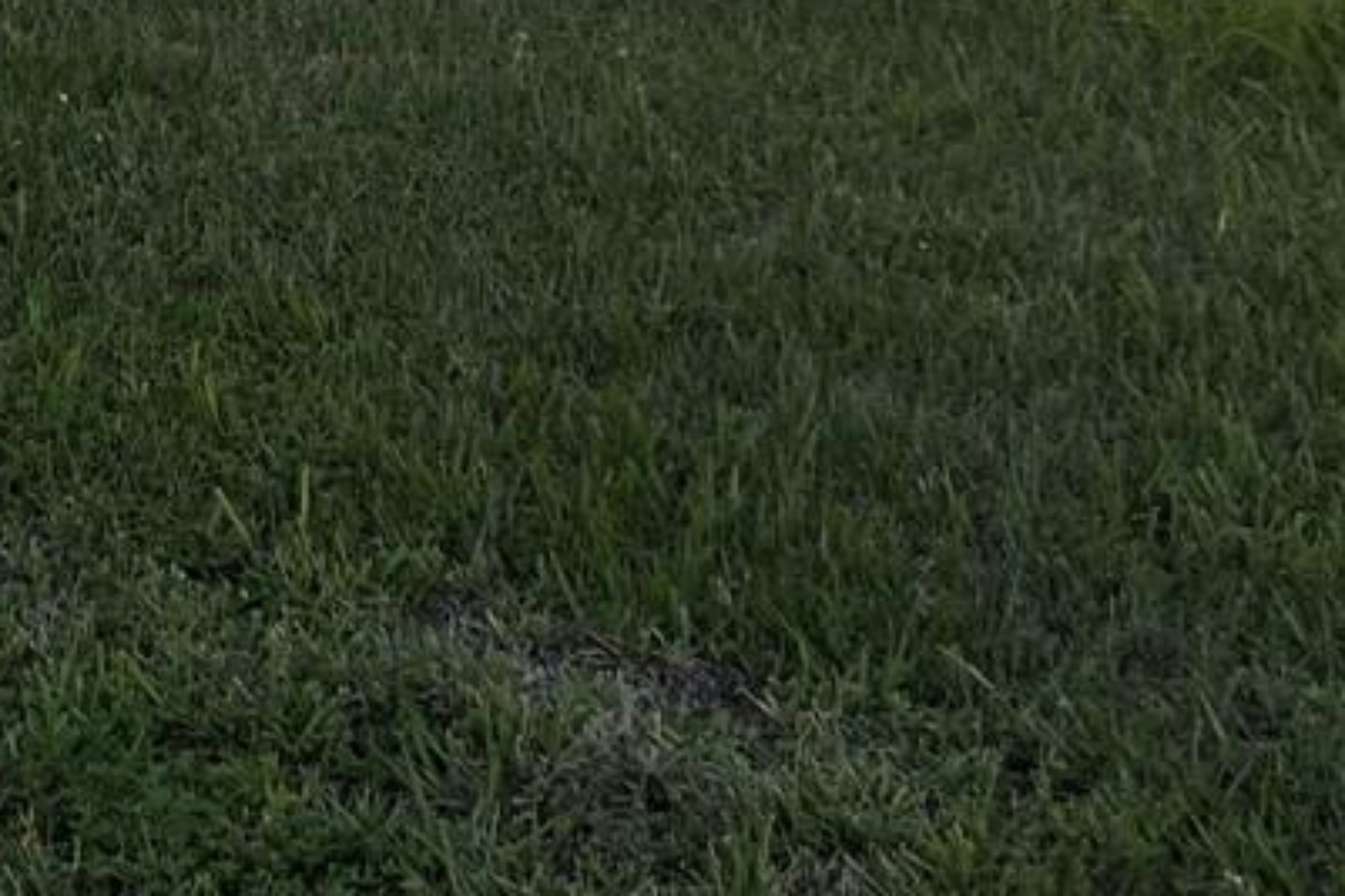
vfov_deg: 11.7
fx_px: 4033
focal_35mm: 108
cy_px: -715
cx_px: -262
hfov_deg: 18.0
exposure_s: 1/2571
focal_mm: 5.7
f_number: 1.5
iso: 50
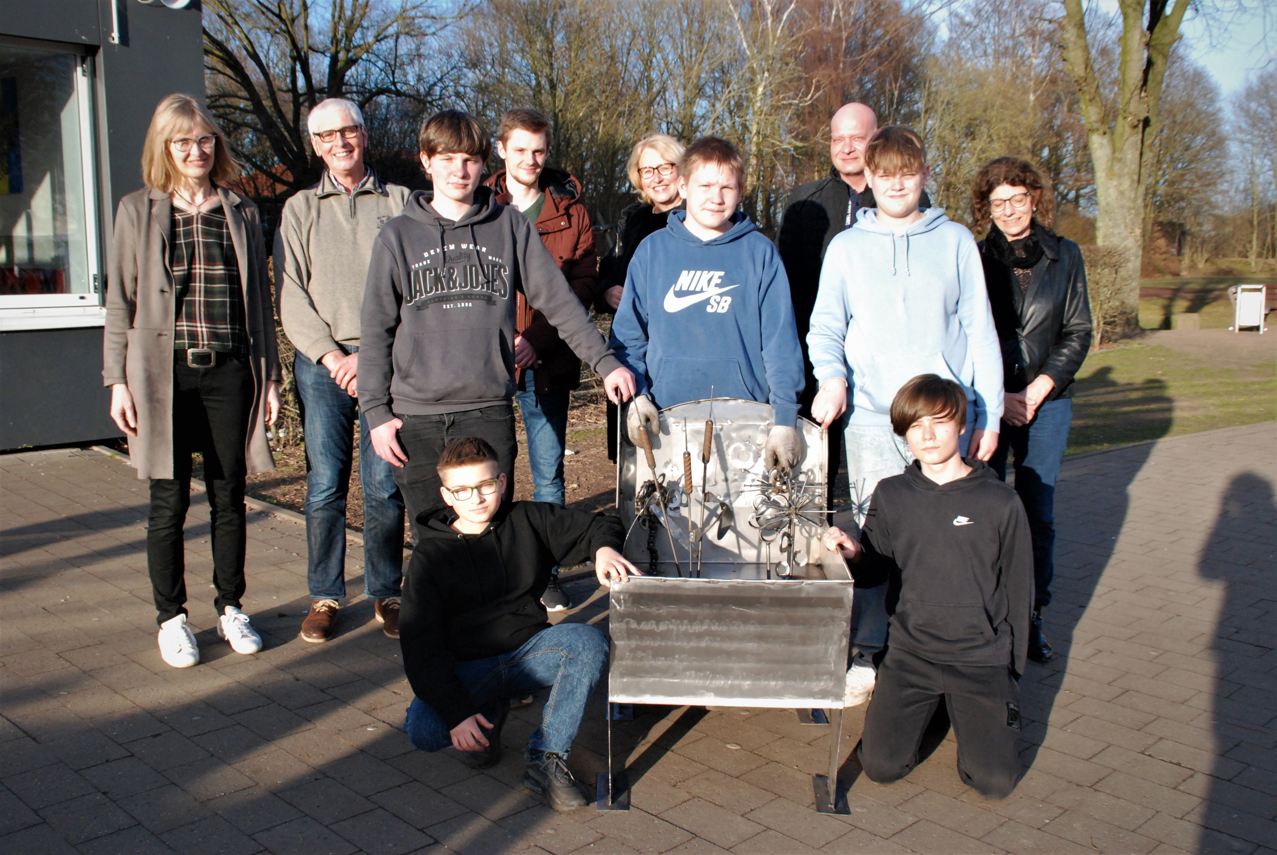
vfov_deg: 35.6
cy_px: 428
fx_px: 1332
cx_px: 638
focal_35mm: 38
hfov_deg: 51.2
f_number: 11
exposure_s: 1/500
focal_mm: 25
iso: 1000
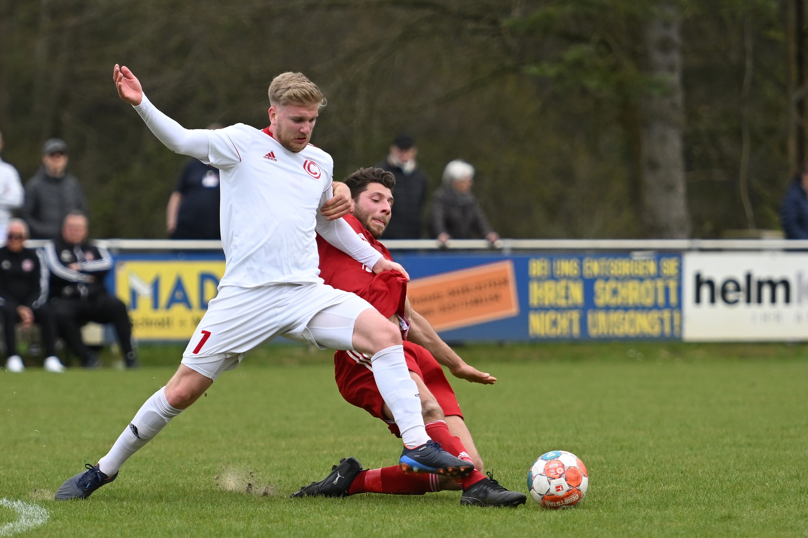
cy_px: 269
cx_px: 404
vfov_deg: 5.2
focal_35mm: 262
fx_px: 5879
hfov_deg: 7.9
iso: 320
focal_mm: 175
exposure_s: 1/2500
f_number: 2.8
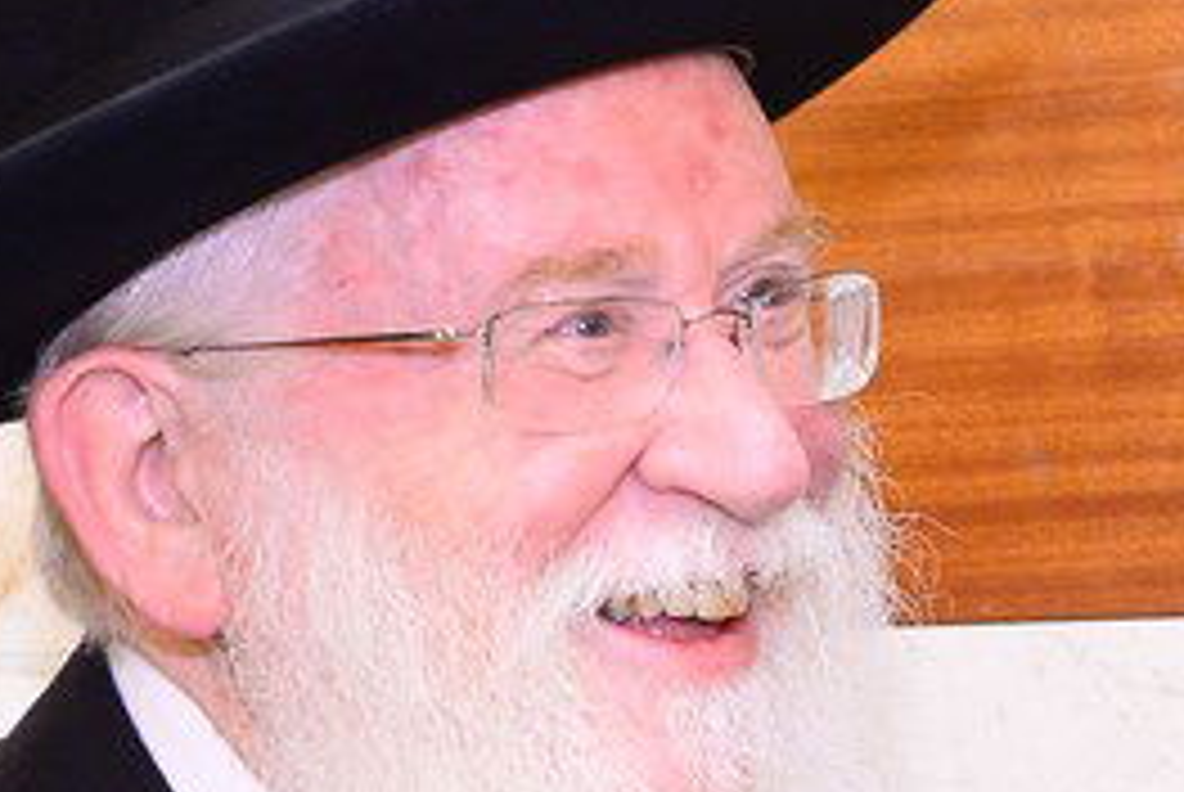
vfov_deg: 6.6
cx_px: 1549
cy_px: 522
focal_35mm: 210
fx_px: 6914
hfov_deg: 9.6
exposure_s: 1/80
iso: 2000
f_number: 5.6
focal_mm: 48
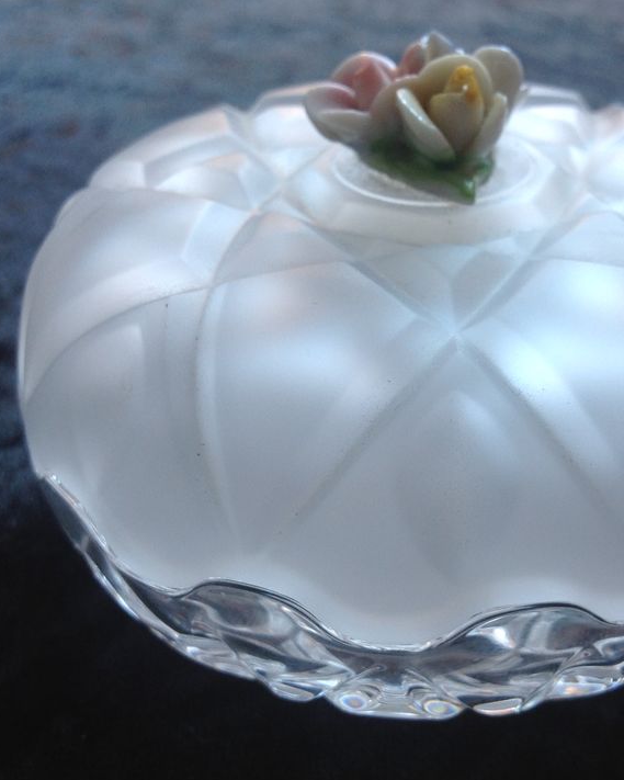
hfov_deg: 31.1
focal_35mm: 48
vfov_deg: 38.8
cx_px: 435
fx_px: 1108
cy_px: 408
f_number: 2.4
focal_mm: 4.28
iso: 64
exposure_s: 1/40
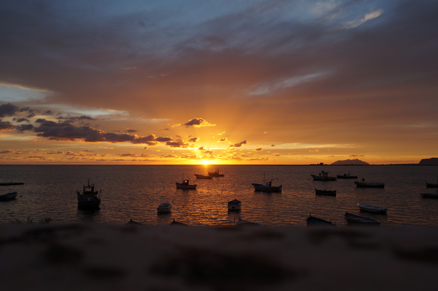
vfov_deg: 44.9
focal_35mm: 29
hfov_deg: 63.7
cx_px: 212
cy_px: 153
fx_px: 352
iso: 100
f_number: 5
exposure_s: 1/200
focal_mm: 16
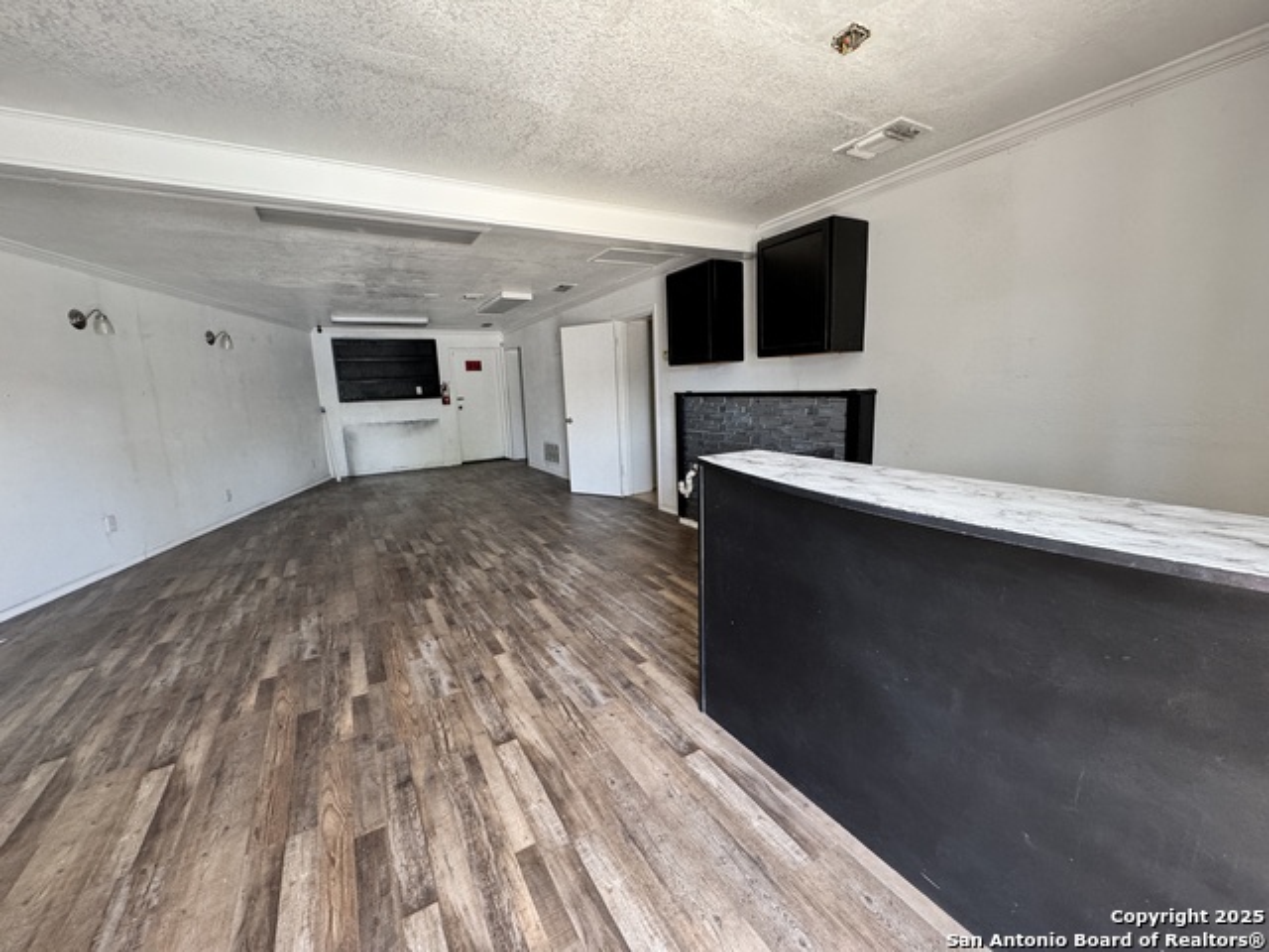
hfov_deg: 102.1
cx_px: 634
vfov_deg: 85.7
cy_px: 476
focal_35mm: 14
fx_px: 513
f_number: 2.2
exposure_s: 1/99
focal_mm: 2.22
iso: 250
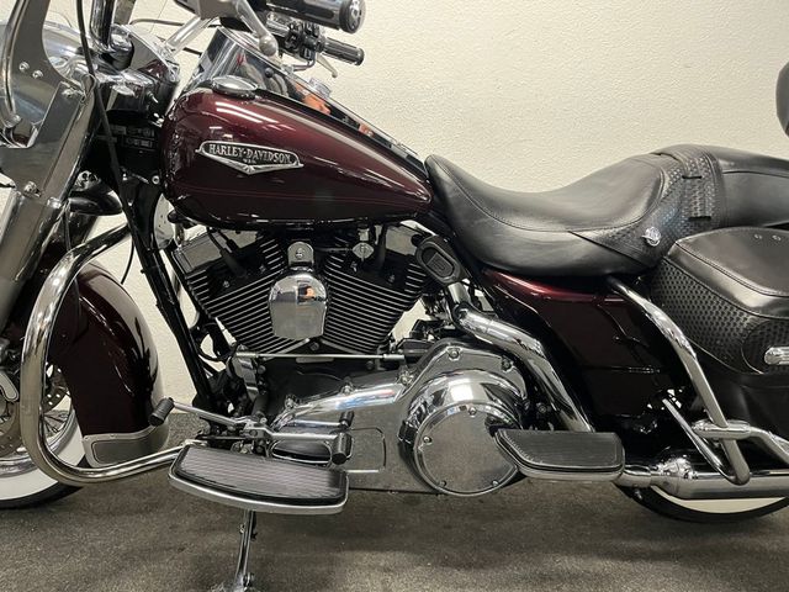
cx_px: 394
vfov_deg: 53.1
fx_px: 593
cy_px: 296
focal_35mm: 26
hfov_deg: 67.3
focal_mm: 5.1
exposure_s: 1/50
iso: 320
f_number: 1.6
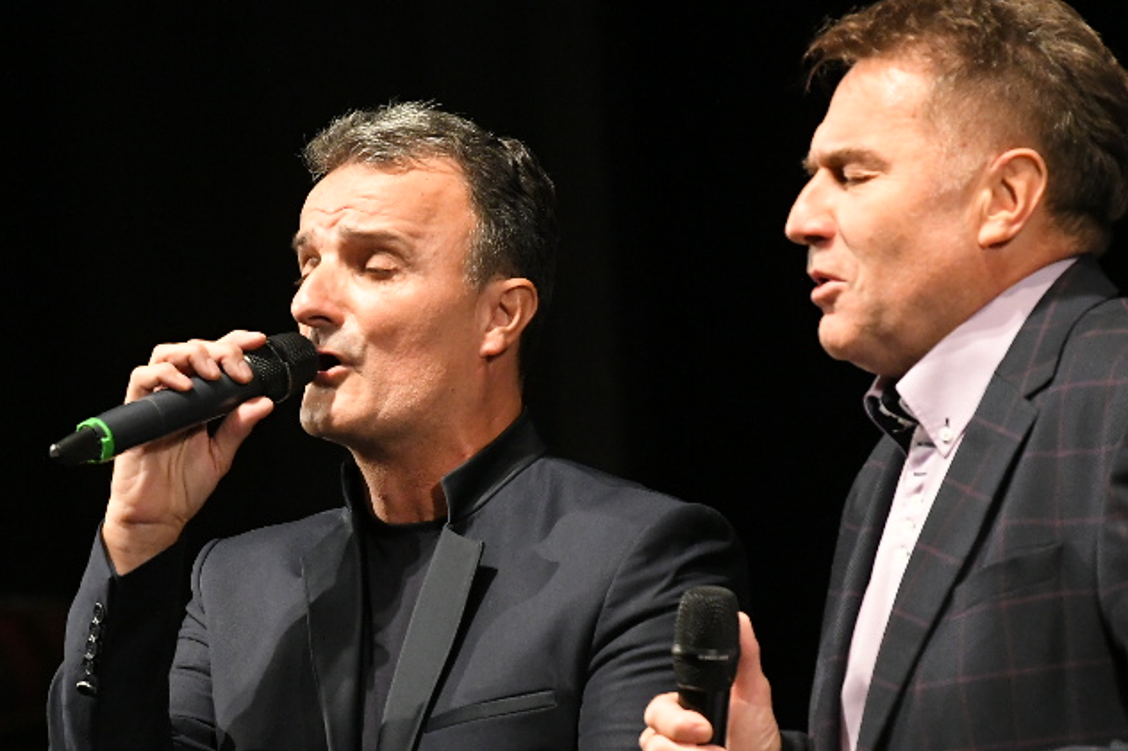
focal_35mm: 513
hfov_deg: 4.0
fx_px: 16069
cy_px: 578
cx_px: 277
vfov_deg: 2.7
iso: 3200
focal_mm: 200
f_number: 4
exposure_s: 1/400
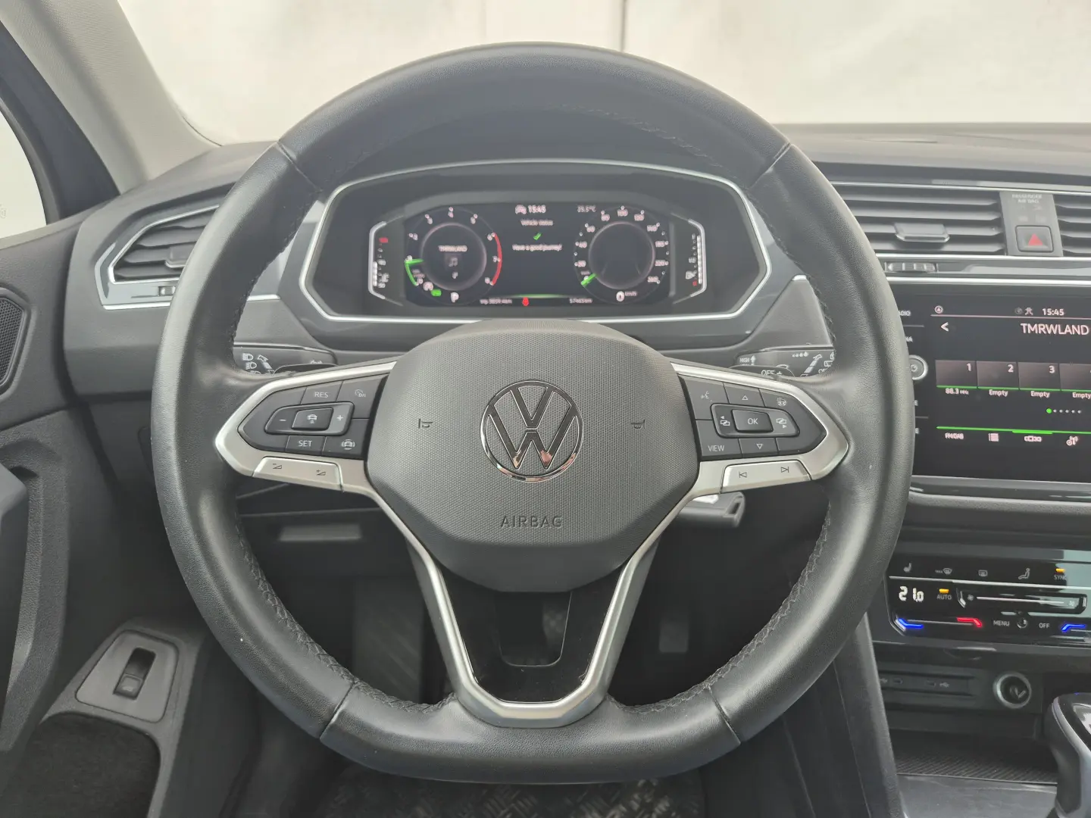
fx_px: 725
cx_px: 546
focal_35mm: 23
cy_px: 409
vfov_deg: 58.9
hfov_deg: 73.9
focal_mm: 5.4
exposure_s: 1/180
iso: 200
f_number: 1.8
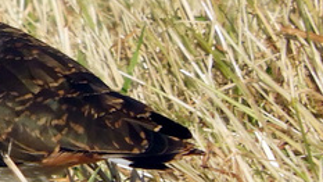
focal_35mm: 4122
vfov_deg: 0.3
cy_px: 24
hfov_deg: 0.5
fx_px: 35300
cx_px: -156
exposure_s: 1/500
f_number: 6
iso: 100
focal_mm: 215
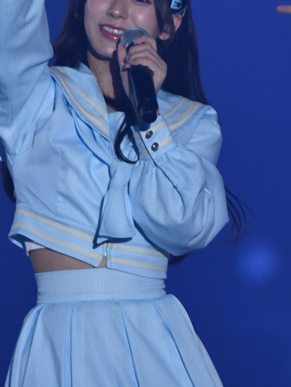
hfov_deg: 0.7
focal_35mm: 2148
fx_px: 24076
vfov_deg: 0.9
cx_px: 179
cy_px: 211
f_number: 6.3
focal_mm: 550
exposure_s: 1/400
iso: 1250
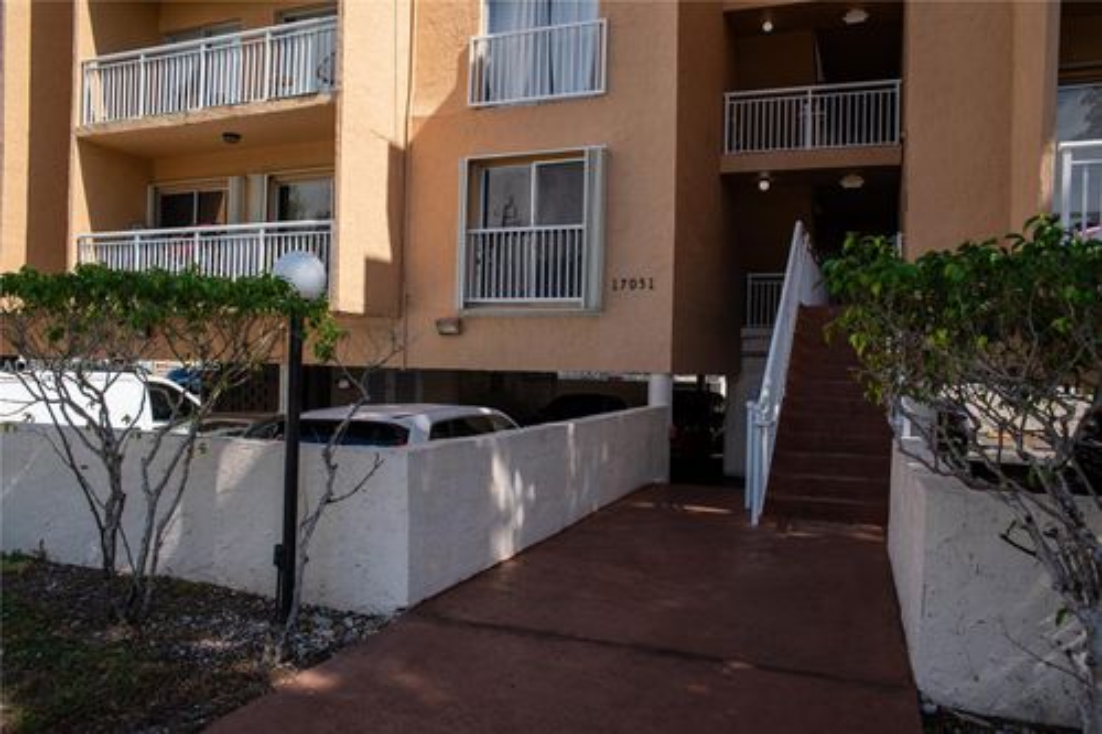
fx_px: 826
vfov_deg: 47.9
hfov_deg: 67.4
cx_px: 551
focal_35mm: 27
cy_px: 367
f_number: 8
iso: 125
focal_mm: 27
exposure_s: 1/400
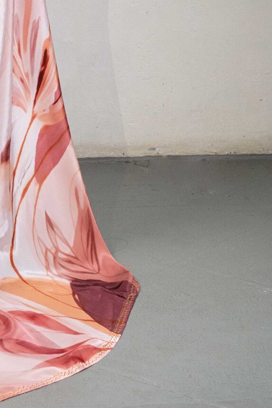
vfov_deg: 14.8
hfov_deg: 10.2
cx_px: -111
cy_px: -161
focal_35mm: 131
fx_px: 1485
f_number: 5.6
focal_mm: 44
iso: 1250
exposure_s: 1/160
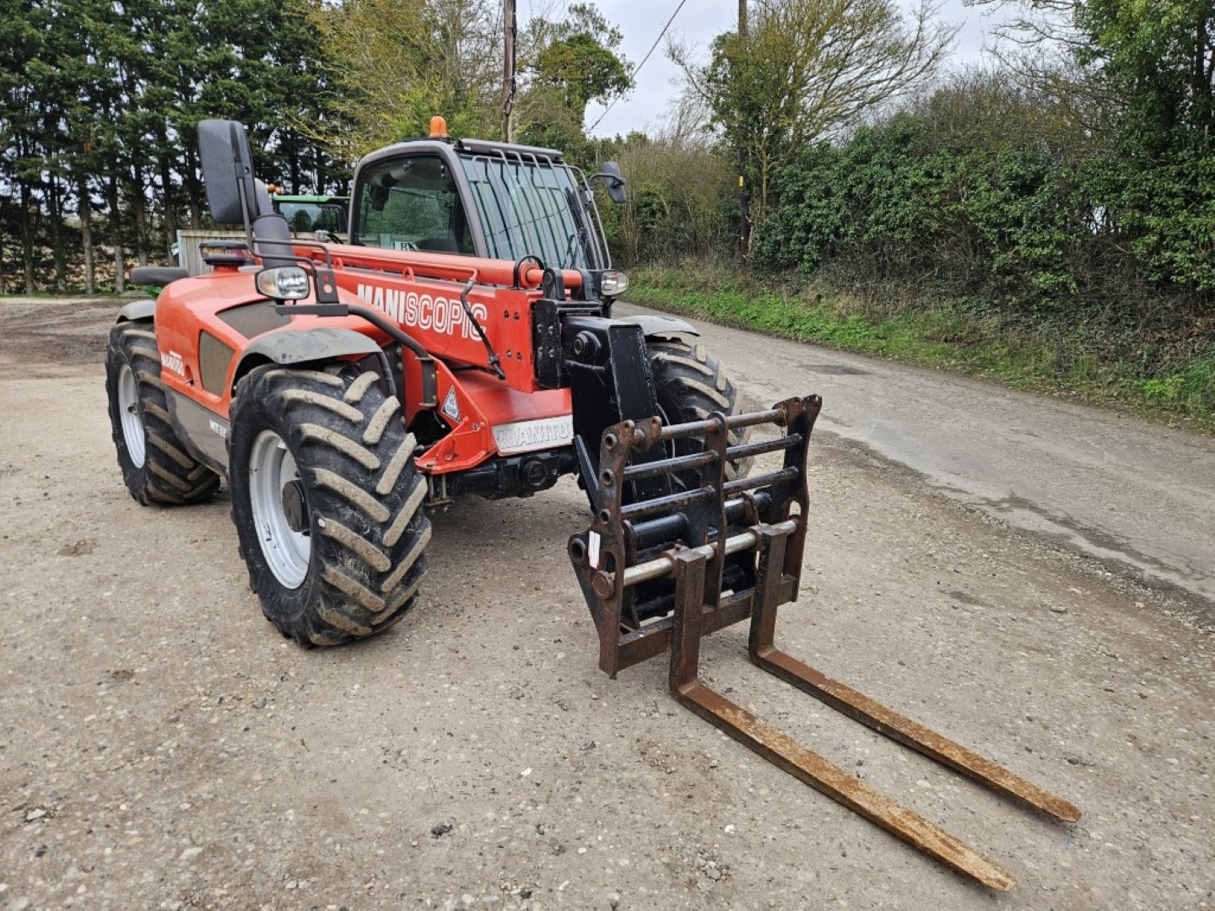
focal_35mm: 23
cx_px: 608
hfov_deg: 73.9
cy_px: 456
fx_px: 807
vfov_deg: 58.9
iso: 32
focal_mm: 5.4
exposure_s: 1/180
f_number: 1.8
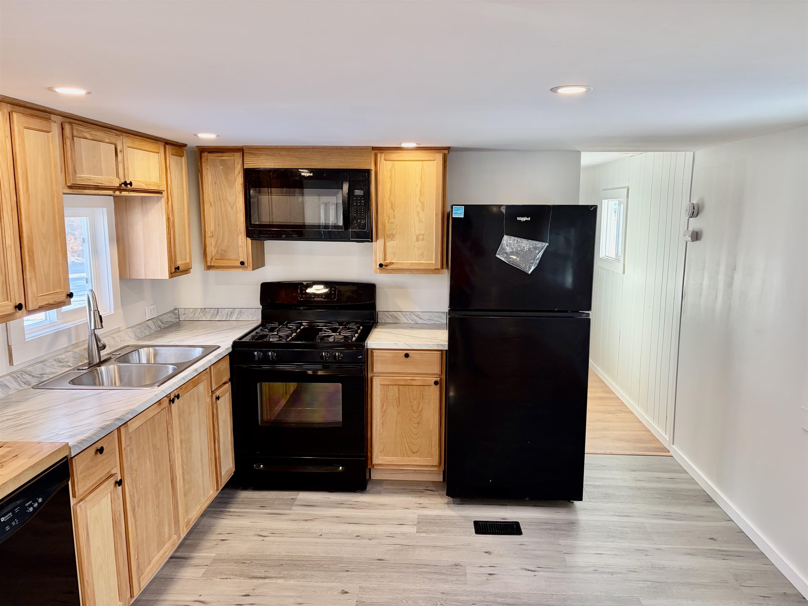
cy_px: 303
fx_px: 607
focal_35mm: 26
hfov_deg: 67.3
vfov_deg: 53.1
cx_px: 404
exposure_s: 1/121
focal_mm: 5.96
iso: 80
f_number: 1.6
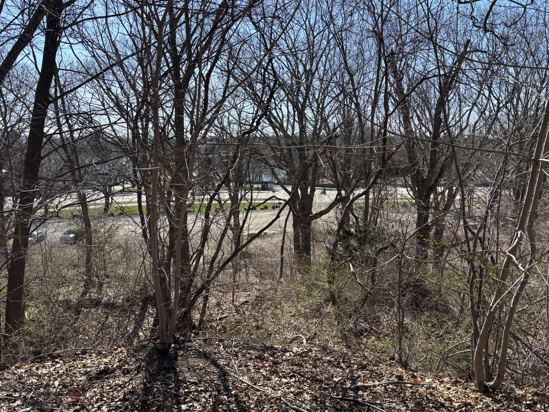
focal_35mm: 27
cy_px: 210
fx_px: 428
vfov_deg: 51.4
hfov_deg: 65.3
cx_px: 282
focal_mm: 5.96
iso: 50
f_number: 1.6
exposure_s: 1/1458
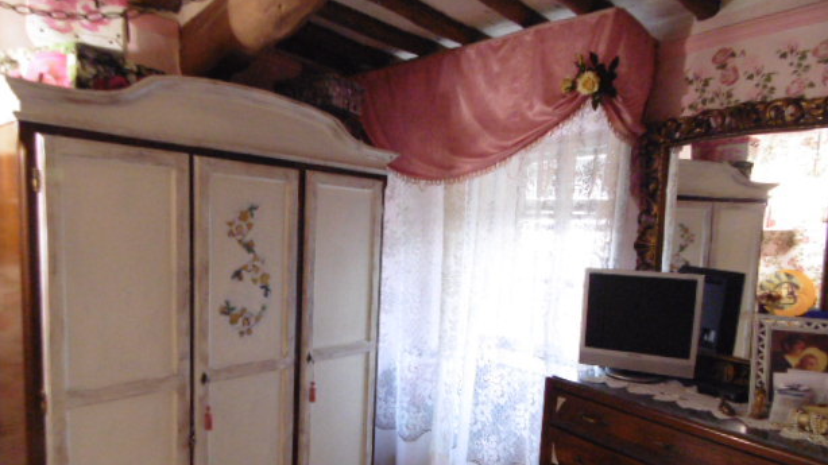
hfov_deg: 74.0
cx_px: 399
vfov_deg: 45.5
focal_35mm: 25
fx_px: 549
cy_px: 294
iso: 400
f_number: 3
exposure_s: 1/25
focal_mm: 4
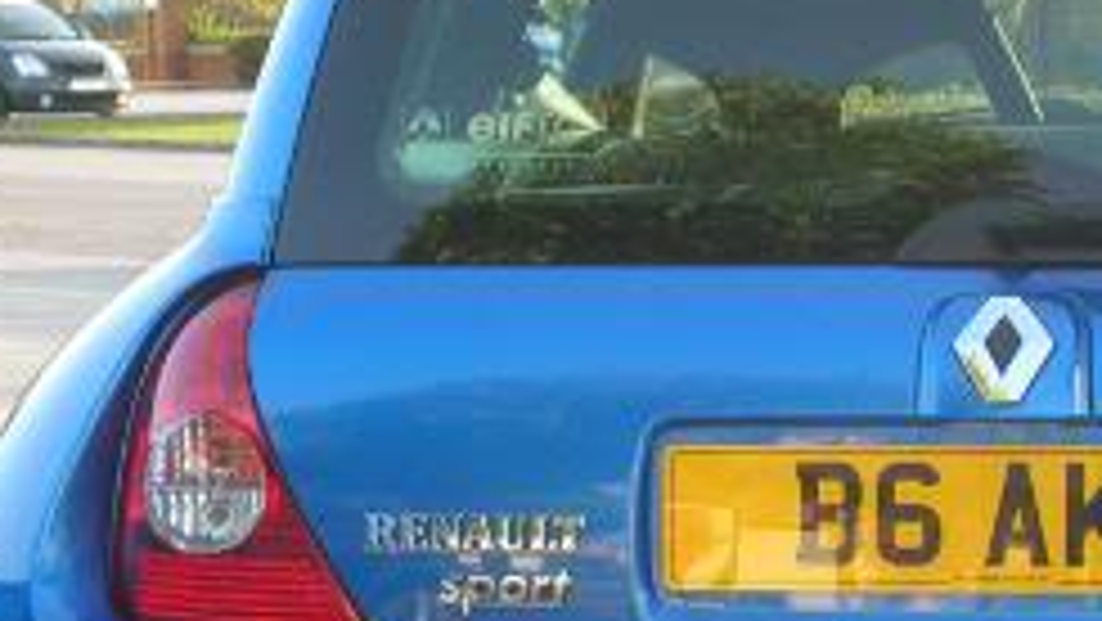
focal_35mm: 176
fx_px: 5145
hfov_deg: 12.2
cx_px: 832
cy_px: 542
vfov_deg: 6.9
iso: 50
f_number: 3.6
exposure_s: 1/46.8
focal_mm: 10.2
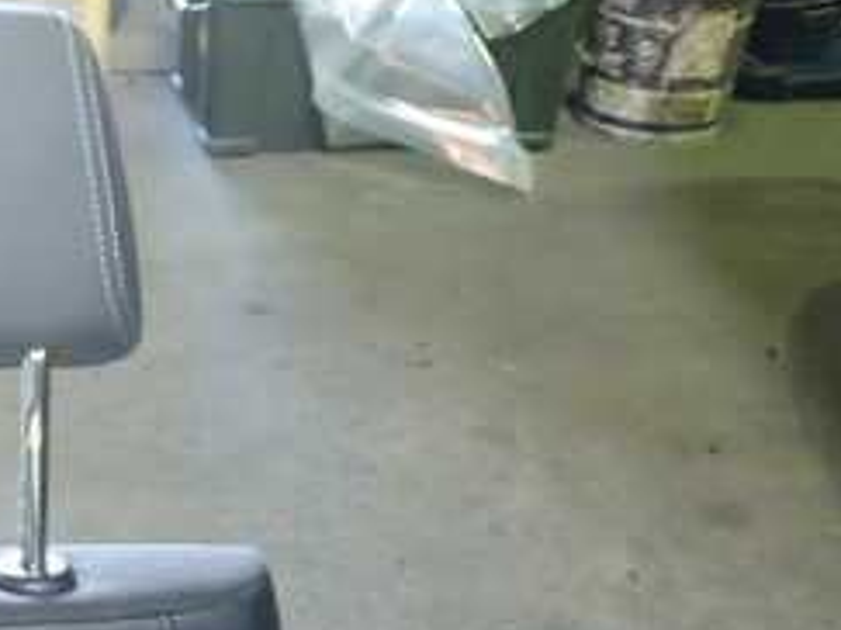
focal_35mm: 74
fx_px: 1797
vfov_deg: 18.9
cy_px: 734
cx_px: -52
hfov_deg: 24.8
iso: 400
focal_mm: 5.4
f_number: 2.3
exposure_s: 1/30
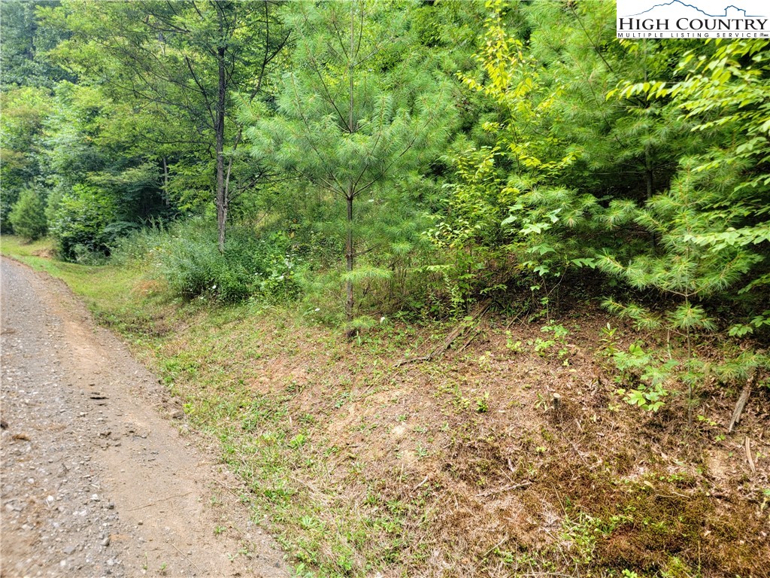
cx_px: 385
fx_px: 534
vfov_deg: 56.8
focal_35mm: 24
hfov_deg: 71.6
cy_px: 289
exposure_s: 1/119
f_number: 1.8
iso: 40
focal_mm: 6.7
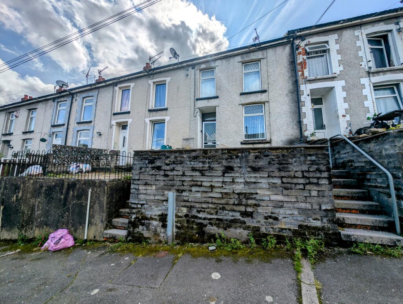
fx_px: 140
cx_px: 202
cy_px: 152
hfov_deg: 110.5
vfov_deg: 94.6
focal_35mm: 12
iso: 30
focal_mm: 2.23
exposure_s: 1/4878
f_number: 1.95
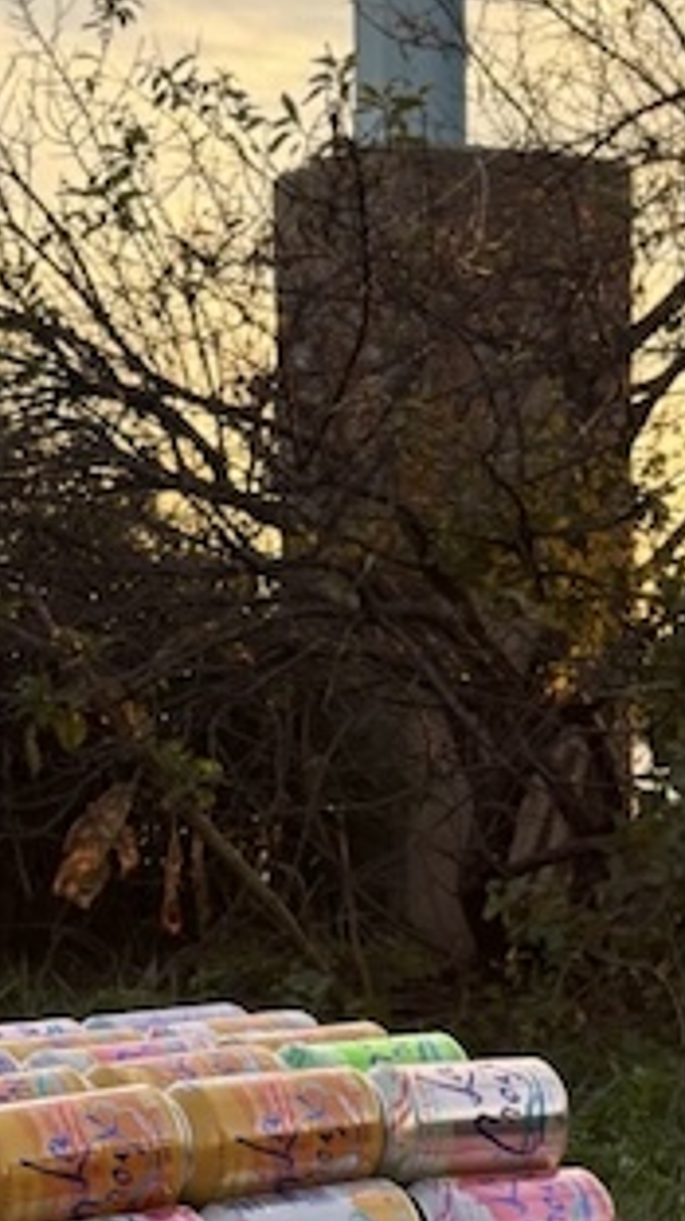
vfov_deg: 23.7
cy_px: 1033
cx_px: 403
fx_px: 2848
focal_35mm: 88
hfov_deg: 13.7
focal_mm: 5.96
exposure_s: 1/276
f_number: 1.6
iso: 50
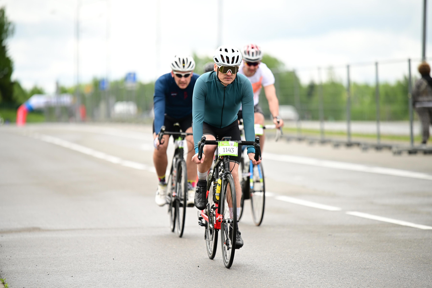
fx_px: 2399
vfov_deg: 6.9
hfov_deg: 10.3
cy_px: 144
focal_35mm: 200
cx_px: 216
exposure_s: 1/1000
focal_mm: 200
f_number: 2.8
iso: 200
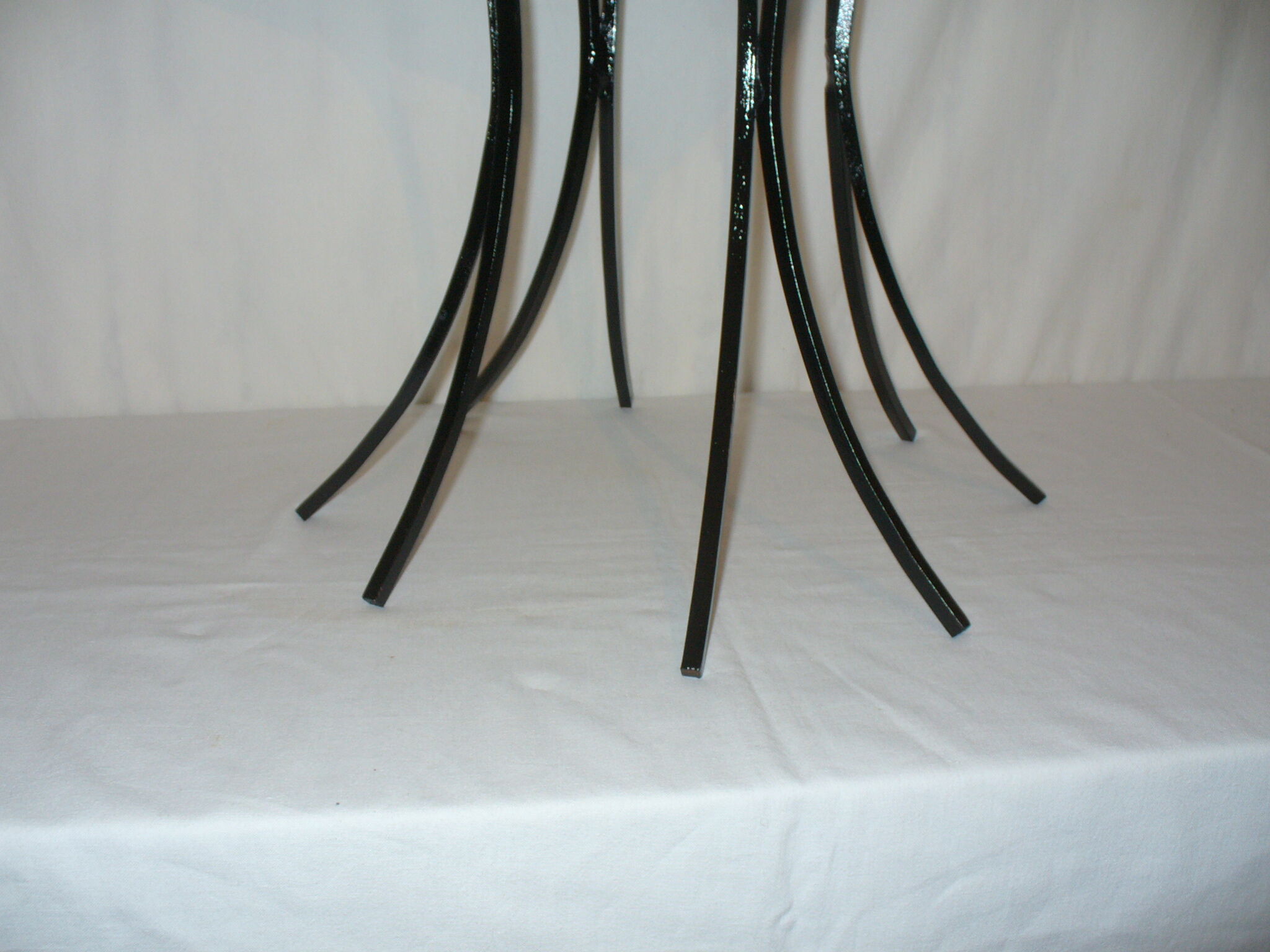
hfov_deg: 50.1
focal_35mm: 37
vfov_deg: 38.7
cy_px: 476
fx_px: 1357
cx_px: 635
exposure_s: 1/8
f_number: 2.8
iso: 100
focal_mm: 6.1
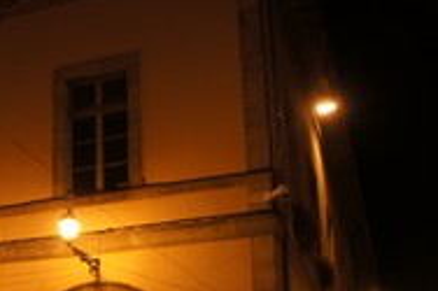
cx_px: -68
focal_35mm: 66
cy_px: 313
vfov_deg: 19.8
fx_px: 802
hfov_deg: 27.4
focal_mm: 18
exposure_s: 1/30
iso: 500
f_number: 3.5
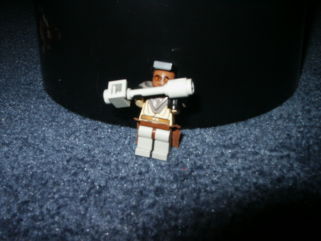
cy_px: 120
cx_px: 160
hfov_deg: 52.6
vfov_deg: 40.7
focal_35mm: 35
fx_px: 325
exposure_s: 1/45
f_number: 6.7
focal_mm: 7.19
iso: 200
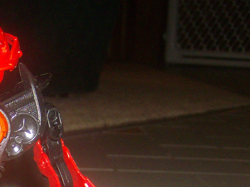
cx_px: -7
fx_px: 649
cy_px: 198
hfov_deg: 21.0
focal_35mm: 90
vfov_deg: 16.0
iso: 200
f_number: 2.8
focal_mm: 6
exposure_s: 1/60
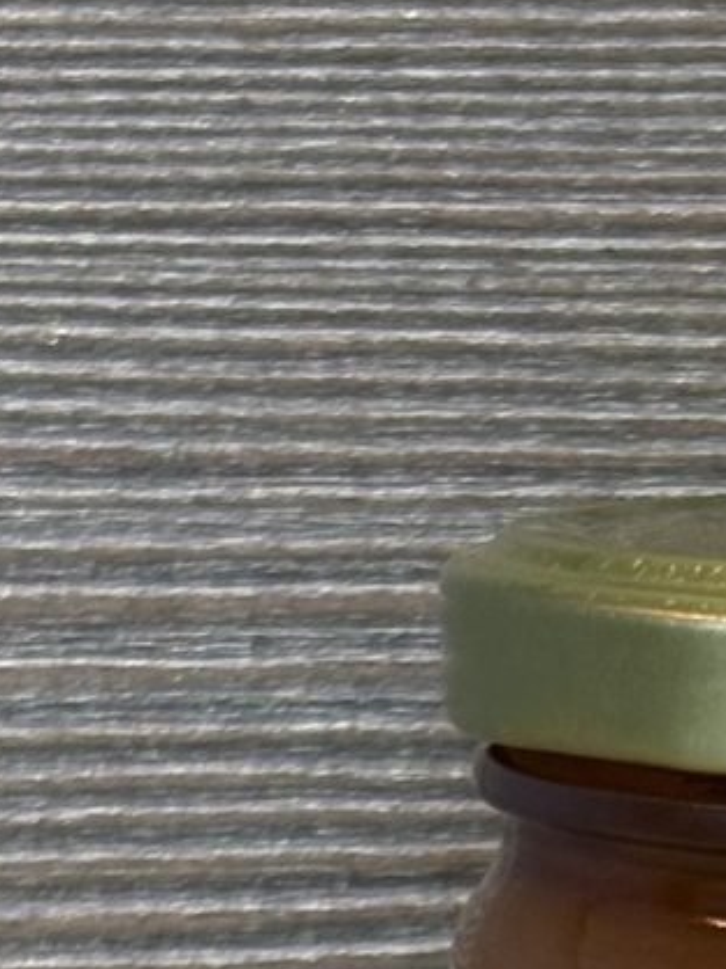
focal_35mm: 249
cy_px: 1583
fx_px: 6970
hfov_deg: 5.9
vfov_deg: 7.8
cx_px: 1241
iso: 80
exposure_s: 1/50
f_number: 1.6
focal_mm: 5.96
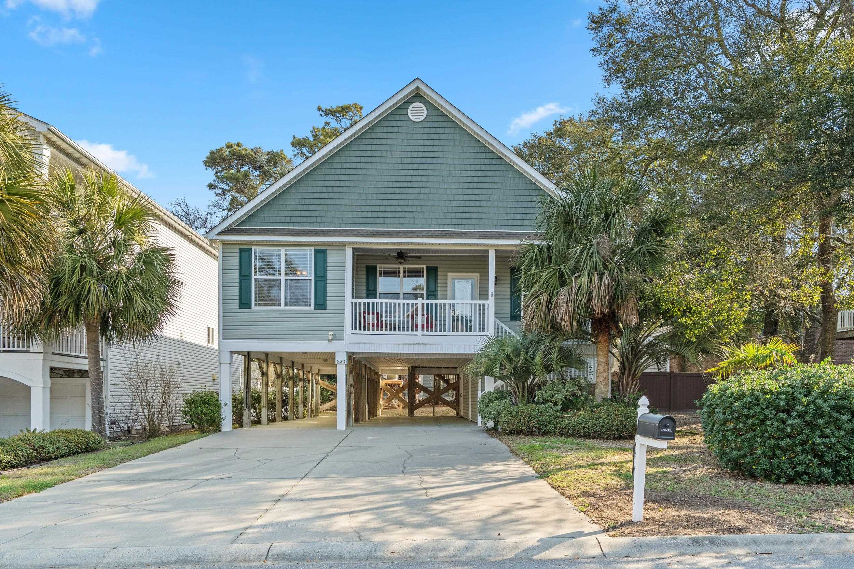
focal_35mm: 23
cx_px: 427
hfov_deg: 76.1
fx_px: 546
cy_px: 284
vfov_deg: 55.1
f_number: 8
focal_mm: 23
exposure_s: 1/60
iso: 500
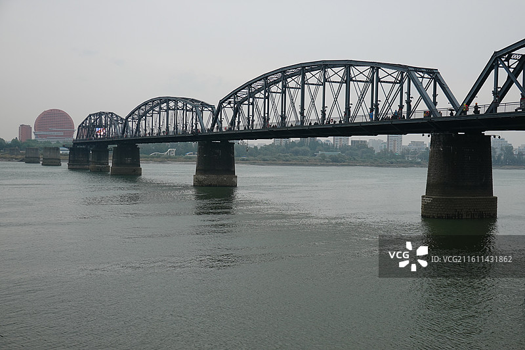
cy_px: 175
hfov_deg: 41.9
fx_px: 685
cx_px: 262
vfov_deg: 28.6
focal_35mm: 47
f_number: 4
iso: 125
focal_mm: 17.53
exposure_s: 1/80
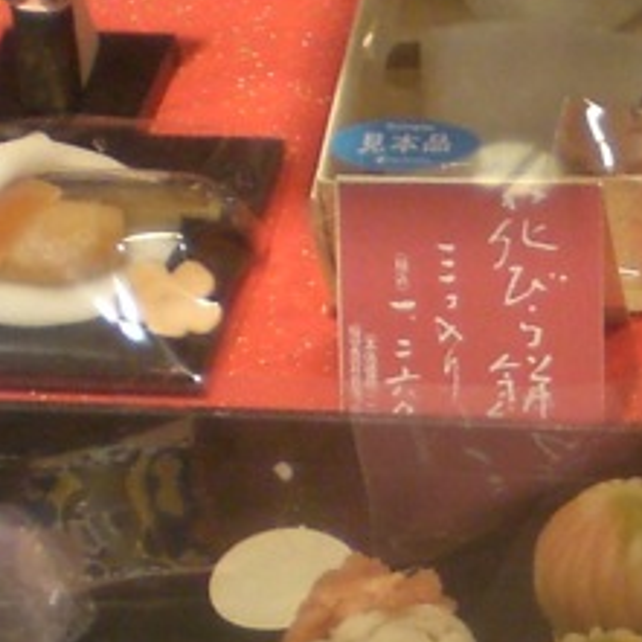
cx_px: 985
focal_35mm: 152
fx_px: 3189
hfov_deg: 11.0
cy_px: 718
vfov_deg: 11.3
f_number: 3.1
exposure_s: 1/100
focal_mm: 6.3
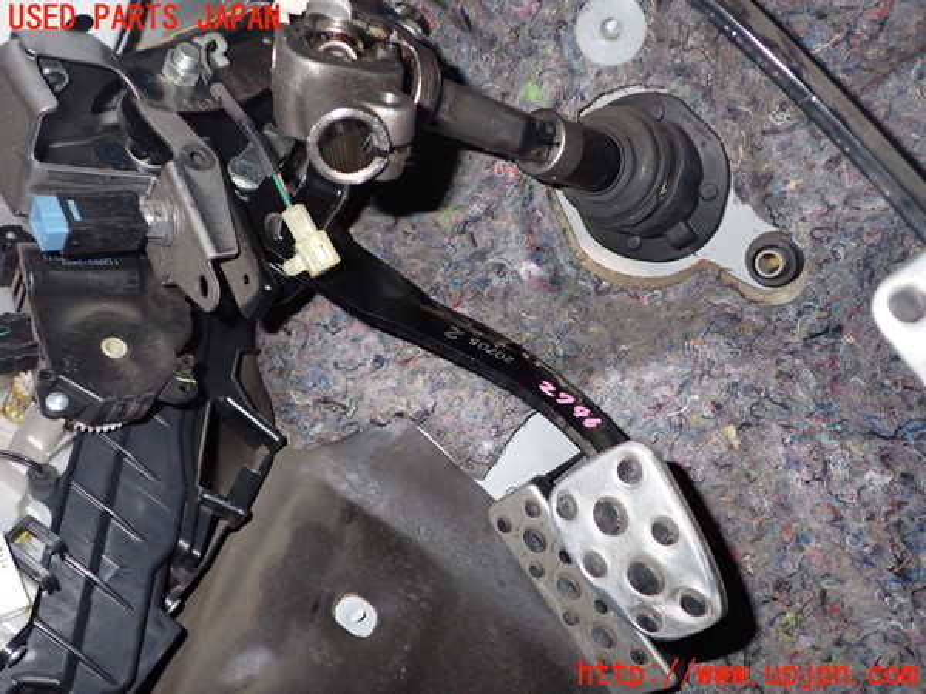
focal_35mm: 28
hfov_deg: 63.4
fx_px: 749
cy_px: 347
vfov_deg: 49.7
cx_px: 463
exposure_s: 1/30
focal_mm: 5.05
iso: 500
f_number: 6.3
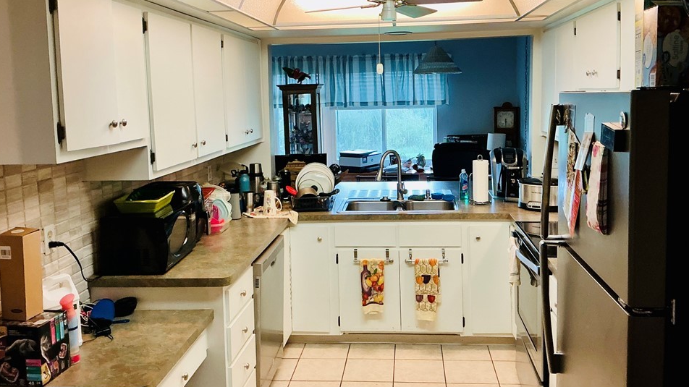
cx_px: 361
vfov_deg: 34.5
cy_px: 148
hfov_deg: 58.0
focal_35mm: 34
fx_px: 621
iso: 125
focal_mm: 3
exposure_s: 1/60
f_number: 1.8
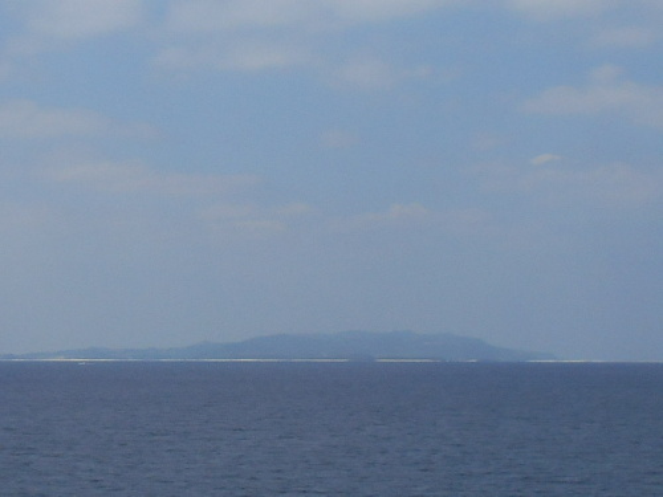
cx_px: 332
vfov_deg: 53.1
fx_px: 498
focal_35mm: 26
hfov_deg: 67.3
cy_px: 248
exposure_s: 1/320
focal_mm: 4.6
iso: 80
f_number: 8
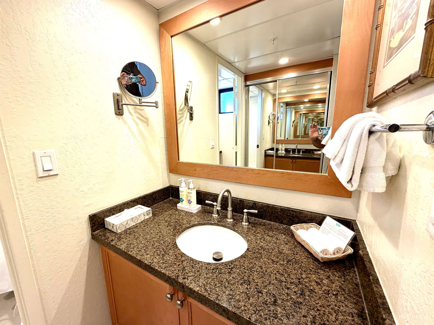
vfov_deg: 85.7
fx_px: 176
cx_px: 217
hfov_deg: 102.1
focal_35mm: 14
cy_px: 162
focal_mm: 2.22
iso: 160
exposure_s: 1/120
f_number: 2.2
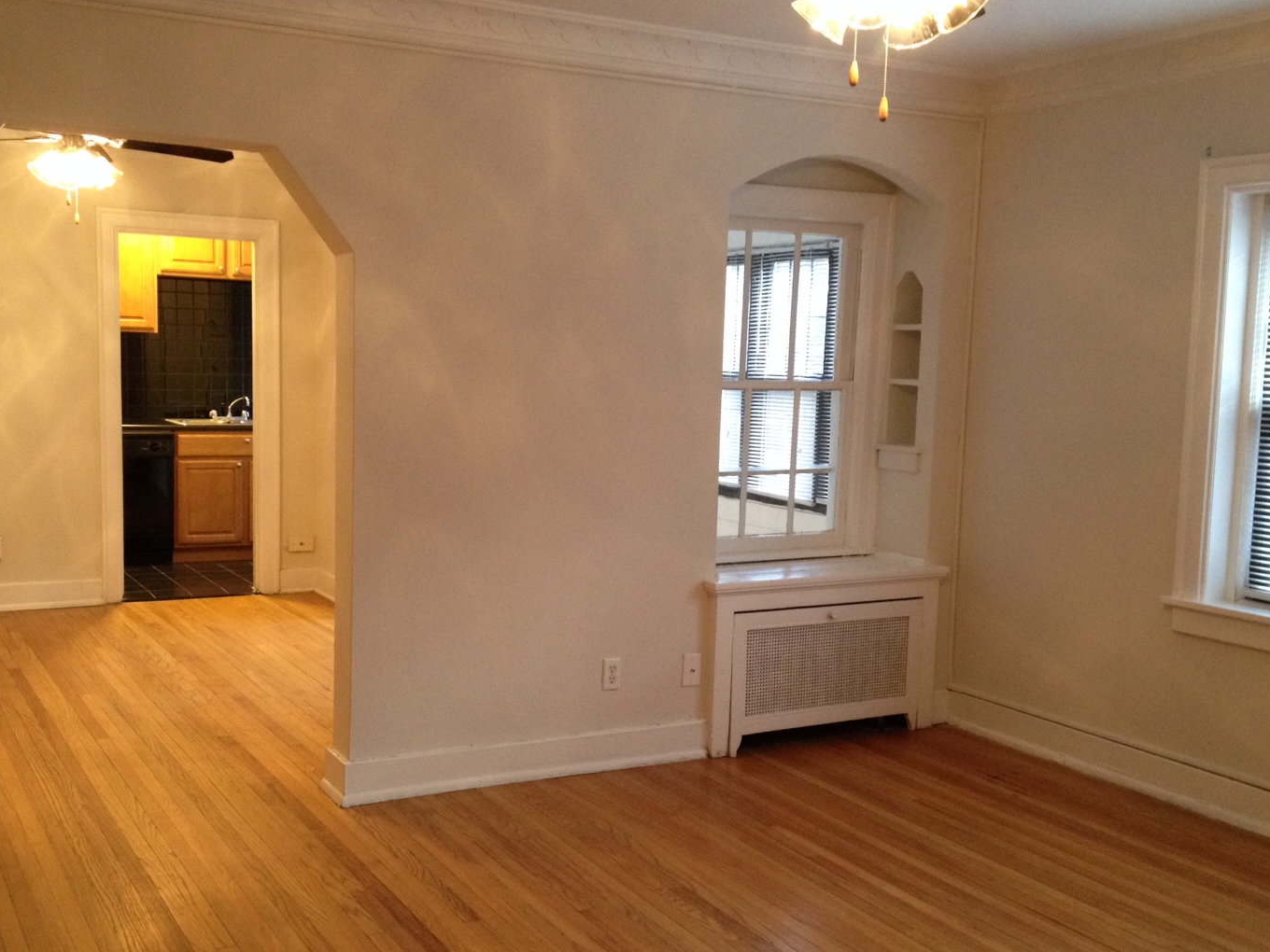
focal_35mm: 42
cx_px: 617
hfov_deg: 44.8
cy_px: 500
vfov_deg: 34.3
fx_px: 1541
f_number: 2.4
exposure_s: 1/20
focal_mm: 4.28
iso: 250
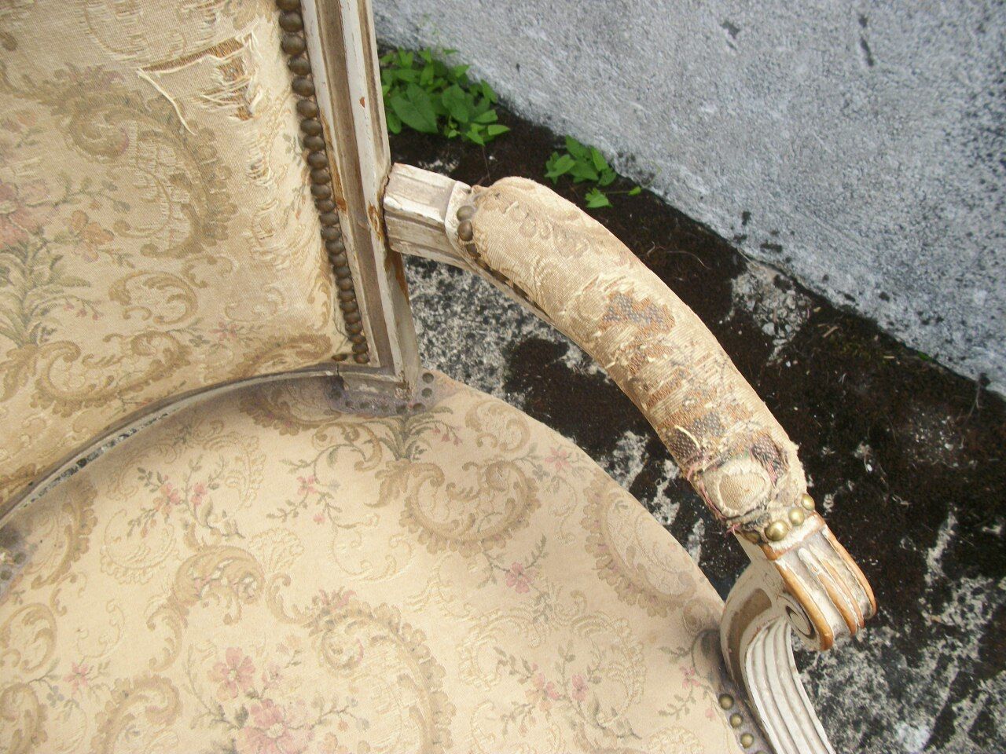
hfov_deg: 56.8
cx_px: 503
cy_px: 377
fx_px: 930
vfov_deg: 44.2
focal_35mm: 32
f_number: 8.8
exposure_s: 1/50
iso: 80
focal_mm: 5.7
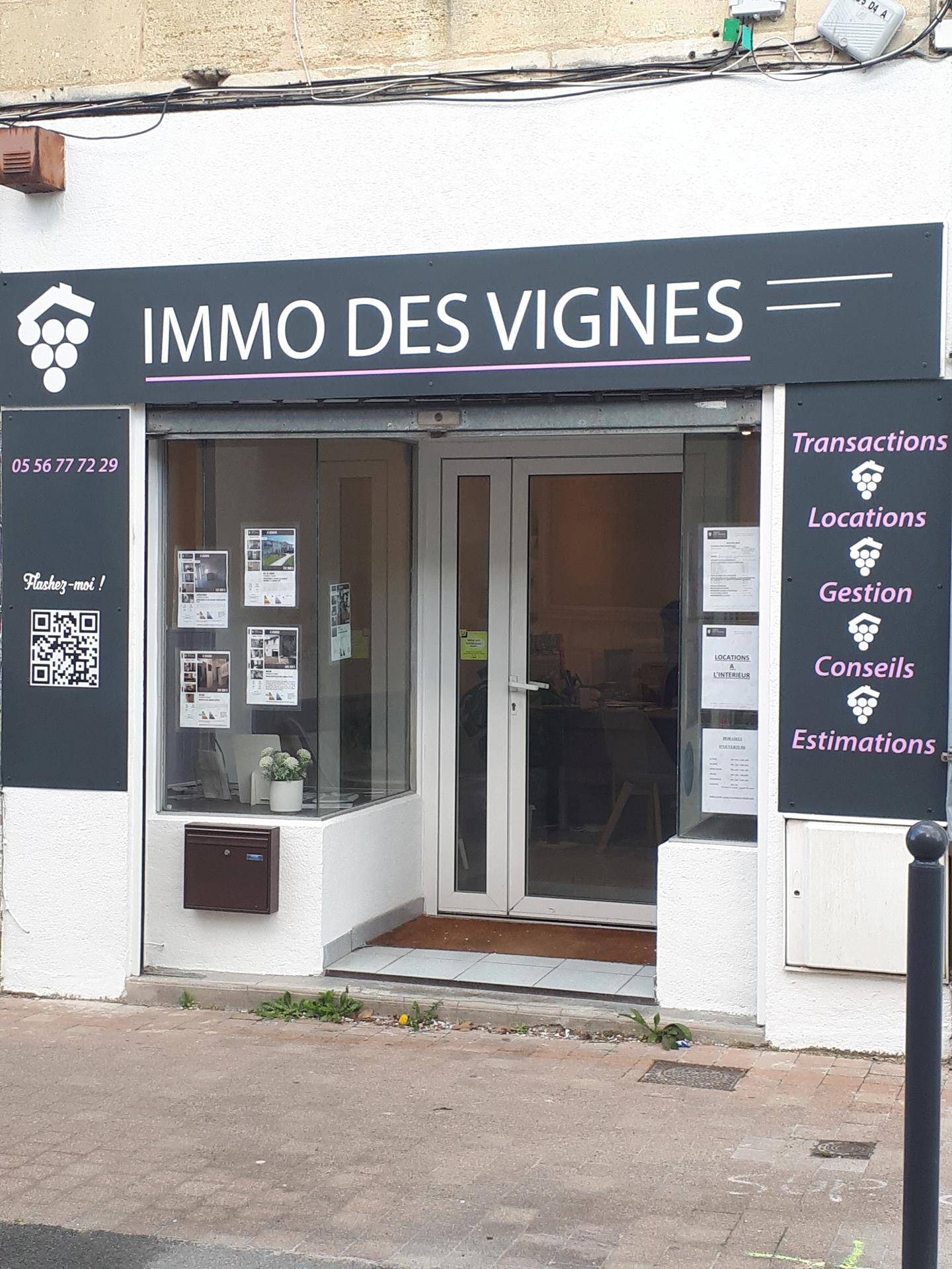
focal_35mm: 27
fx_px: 990
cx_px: 476
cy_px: 634
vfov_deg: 65.3
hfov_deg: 51.4
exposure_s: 1/247
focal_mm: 3.6
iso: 40
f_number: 1.9
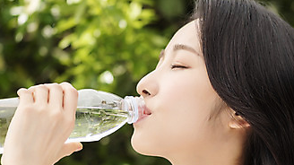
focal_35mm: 201
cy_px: 121
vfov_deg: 6.0
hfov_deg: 10.7
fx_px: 1566
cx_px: 209
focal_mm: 105
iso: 100
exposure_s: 1/400
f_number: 4
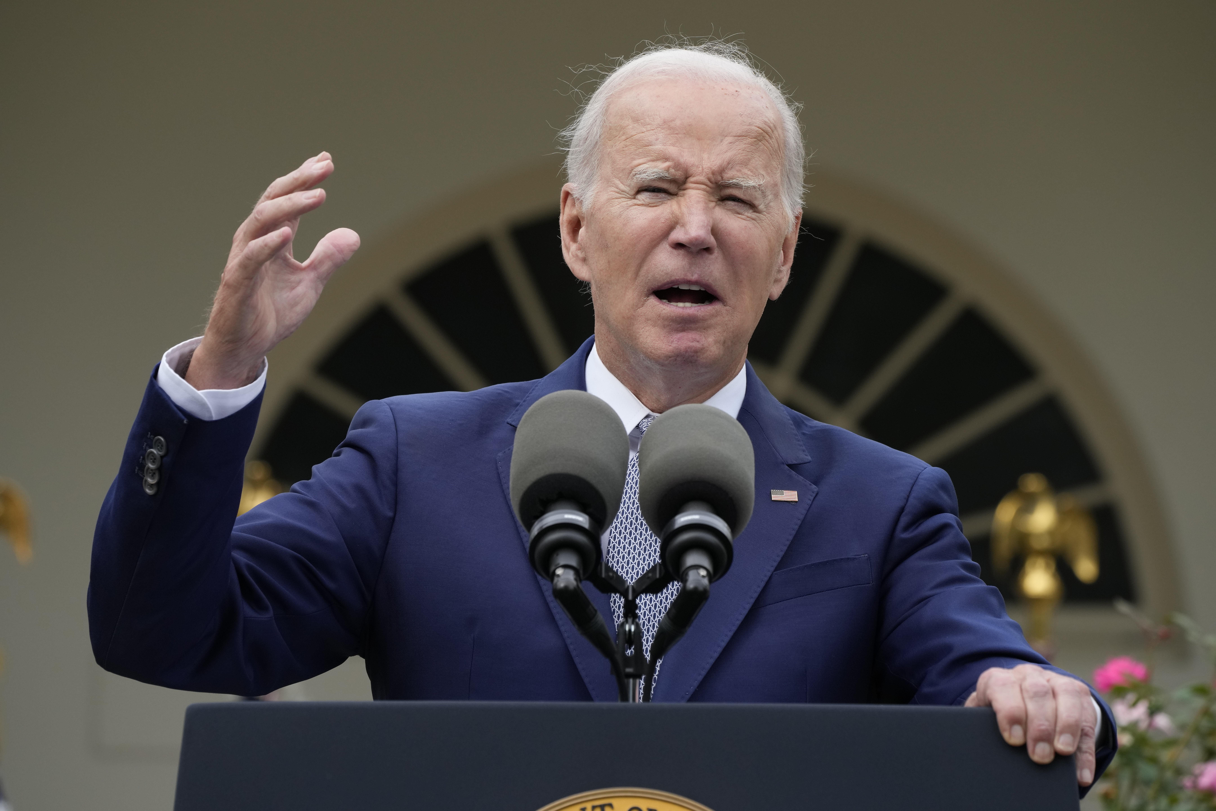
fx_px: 10538
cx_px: 608
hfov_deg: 6.6
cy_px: 406
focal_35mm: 312
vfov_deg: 4.4
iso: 800
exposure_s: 1/640
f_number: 10
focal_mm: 312
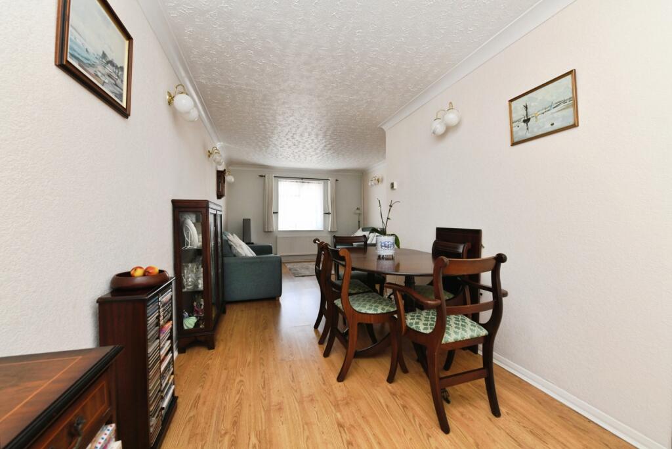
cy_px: 224
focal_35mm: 14
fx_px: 261
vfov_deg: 81.2
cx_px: 336
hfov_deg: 104.2
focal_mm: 14
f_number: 8
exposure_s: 1/60
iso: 640
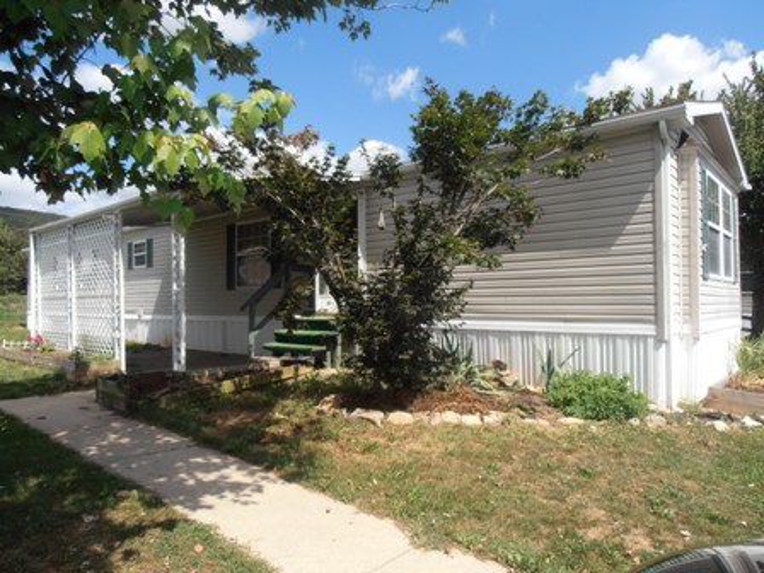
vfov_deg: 56.8
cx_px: 382
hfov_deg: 71.6
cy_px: 286
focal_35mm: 24
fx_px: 530
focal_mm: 4.2
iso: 80
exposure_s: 1/1000
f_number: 3
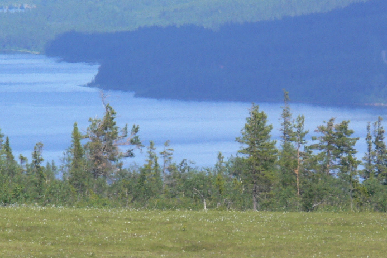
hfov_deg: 2.0
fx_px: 10846
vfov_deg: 1.4
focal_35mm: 1009
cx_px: 138
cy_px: 161
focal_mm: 88.8
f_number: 5.6
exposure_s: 1/250
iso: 80
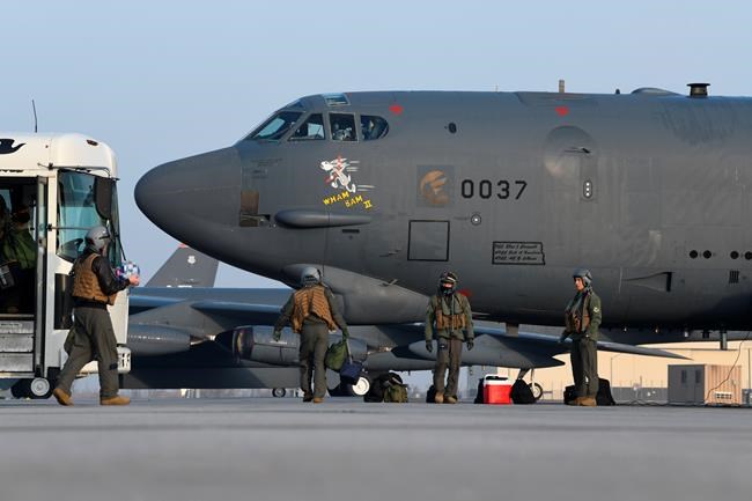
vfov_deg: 9.8
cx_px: 376
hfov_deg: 14.7
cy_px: 250
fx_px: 2924
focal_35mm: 140
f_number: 7.1
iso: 160
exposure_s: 1/250
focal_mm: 140
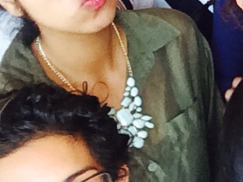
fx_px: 954
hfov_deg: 13.0
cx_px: 449
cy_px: -95
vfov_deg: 10.5
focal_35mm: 136
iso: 80
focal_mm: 2.15
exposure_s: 1/30
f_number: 2.4
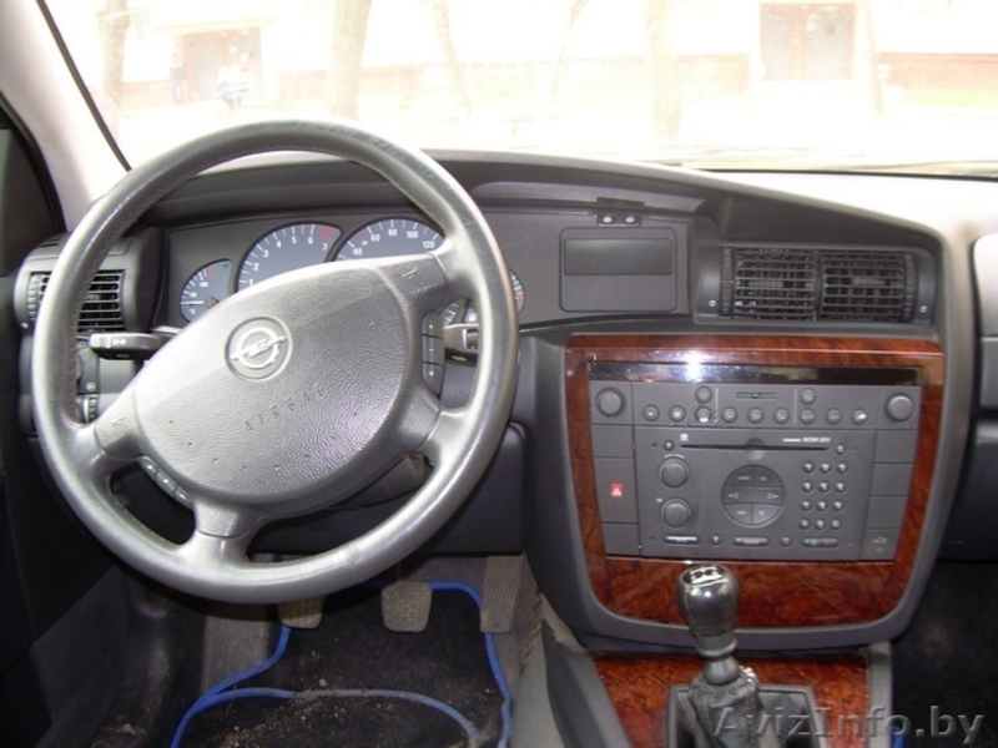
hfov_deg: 49.0
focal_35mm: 38
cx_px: 499
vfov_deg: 37.7
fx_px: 1096
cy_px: 374
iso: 50
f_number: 2.8
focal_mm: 6.3
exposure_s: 1/30
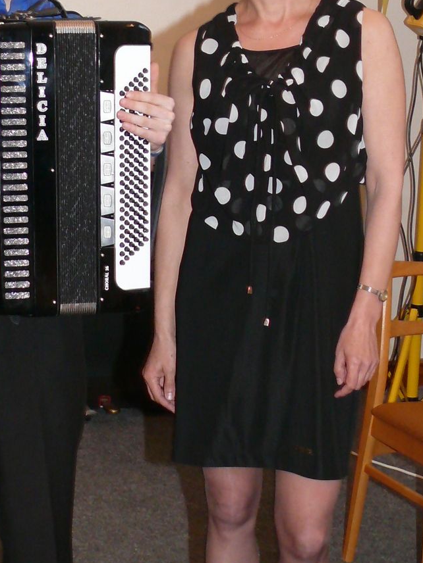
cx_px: 88
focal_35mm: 110
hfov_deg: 13.4
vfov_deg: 17.9
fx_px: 1792
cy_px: 277
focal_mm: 8.6
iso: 200
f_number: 2.8
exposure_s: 1/30
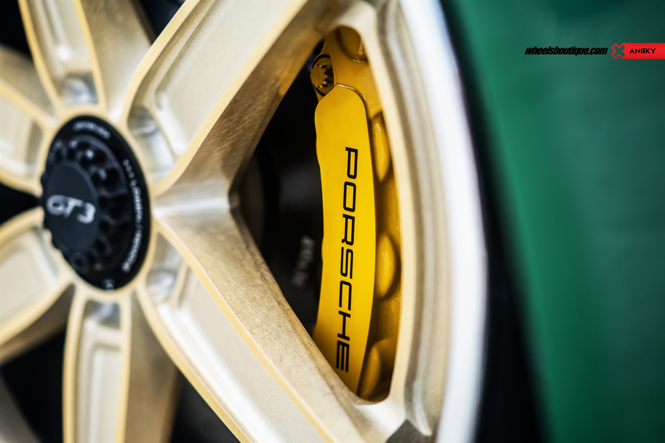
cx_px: 332
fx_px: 1016
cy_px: 222
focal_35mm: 55
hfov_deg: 36.2
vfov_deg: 24.6
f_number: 2
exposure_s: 1/500
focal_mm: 55
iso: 125
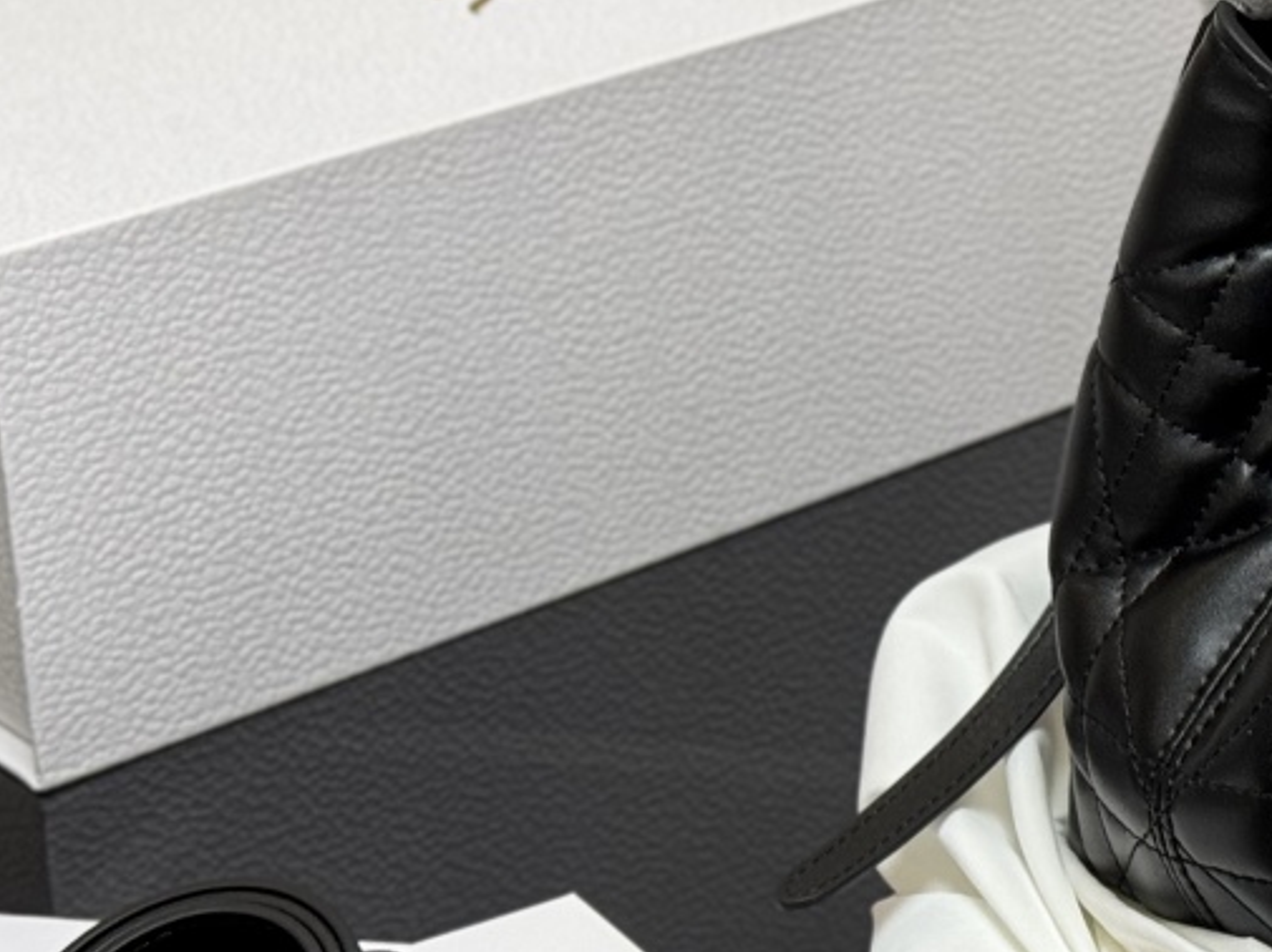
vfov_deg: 10.7
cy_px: 20
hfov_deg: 14.0
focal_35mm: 137
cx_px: 1506
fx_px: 5031
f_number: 1.78
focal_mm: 6.76
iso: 100
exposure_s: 1/79
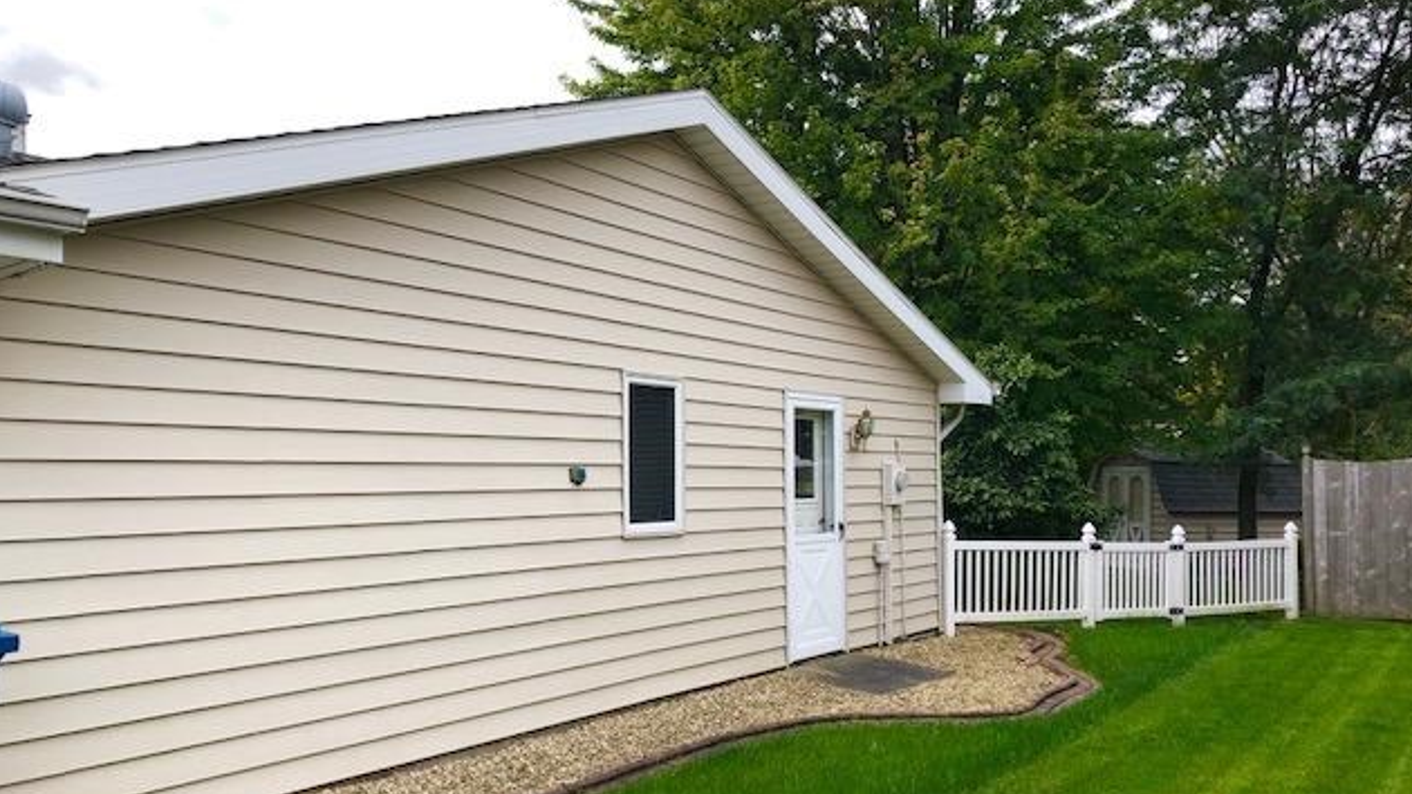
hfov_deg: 62.6
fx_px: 1160
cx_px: 710
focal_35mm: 31
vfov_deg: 37.7
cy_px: 455
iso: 20
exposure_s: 1/738
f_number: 1.8
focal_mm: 3.99
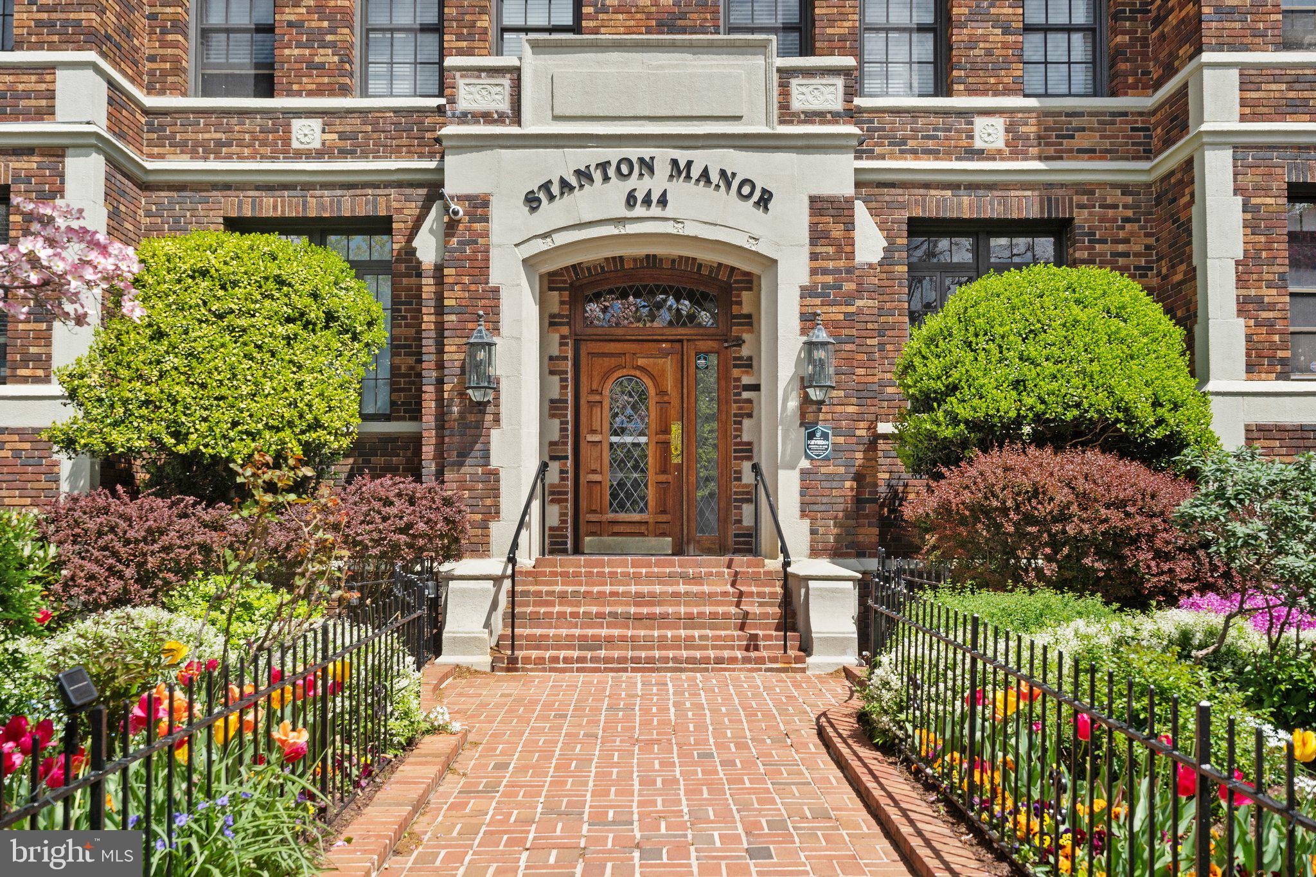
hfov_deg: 54.4
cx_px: 658
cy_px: 438
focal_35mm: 35
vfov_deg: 37.8
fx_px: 1279
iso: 320
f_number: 13
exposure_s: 1/400
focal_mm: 35
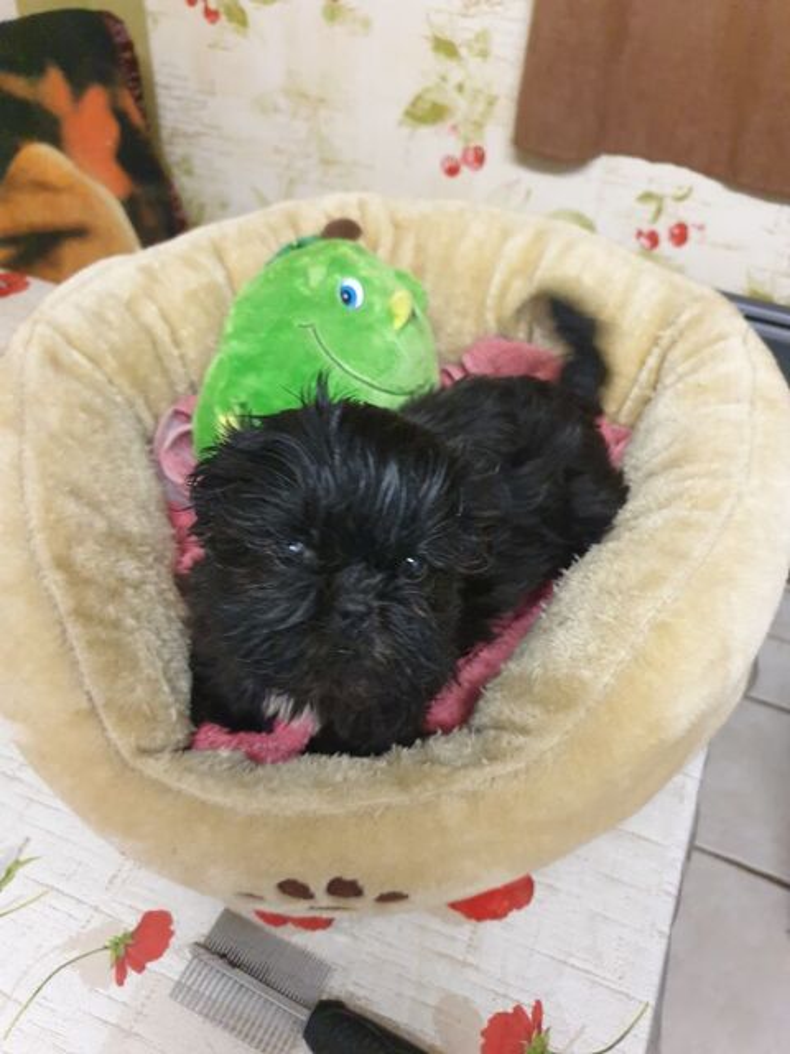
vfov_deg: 67.3
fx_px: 791
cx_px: 395
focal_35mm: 26
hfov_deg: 53.1
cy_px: 527
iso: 500
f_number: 1.5
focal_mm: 4.3
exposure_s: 1/50
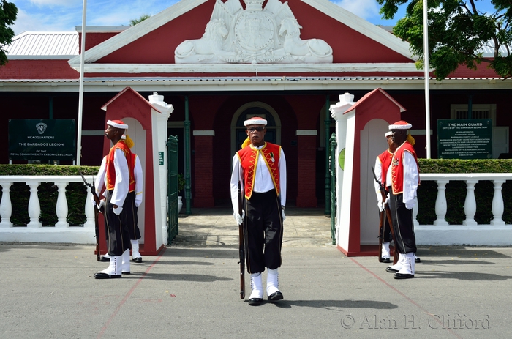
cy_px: 170
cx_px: 256
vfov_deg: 28.8
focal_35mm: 46
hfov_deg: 42.4
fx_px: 660
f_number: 7.1
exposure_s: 1/500
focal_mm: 31
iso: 100
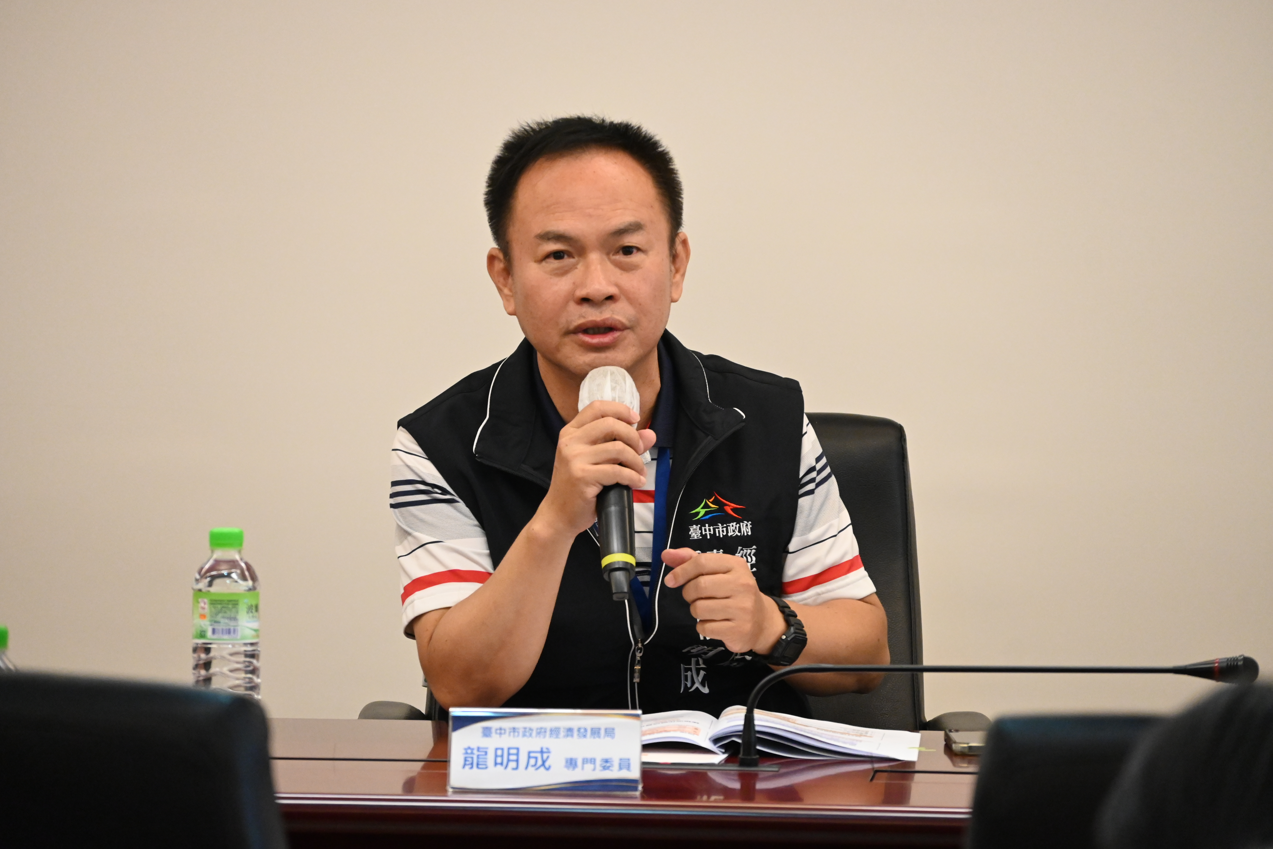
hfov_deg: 8.1
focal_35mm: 255
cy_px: 424
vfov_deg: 5.4
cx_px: 636
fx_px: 9016
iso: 4000
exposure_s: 1/125
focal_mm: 170
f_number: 5.6
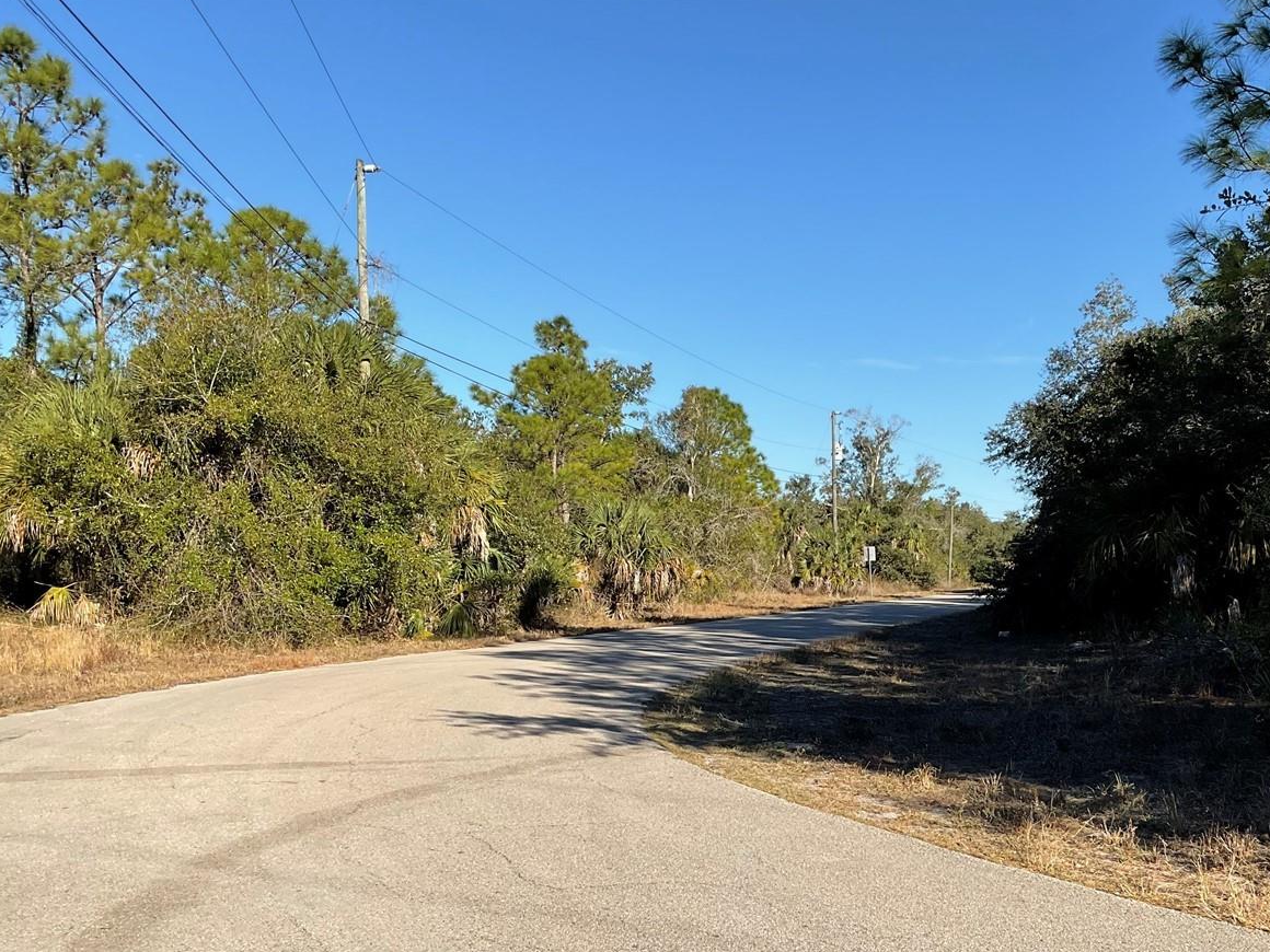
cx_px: 770
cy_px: 649
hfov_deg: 46.5
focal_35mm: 40
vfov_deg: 35.5
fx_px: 1468
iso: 16
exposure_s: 1/1848
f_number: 1.8
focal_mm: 3
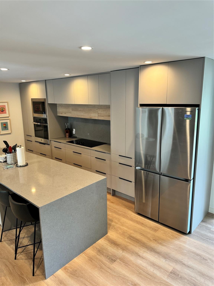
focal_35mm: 24
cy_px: 143
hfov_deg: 56.8
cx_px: 107
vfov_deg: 71.6
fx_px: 198
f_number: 1.78
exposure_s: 1/120
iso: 200
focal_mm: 6.76
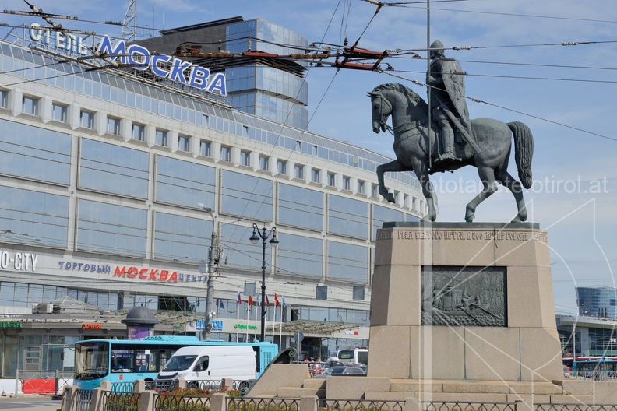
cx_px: 308
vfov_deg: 19.5
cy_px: 206
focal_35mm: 70
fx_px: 1200
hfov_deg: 28.8
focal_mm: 70
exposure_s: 1/320
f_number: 14
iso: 250
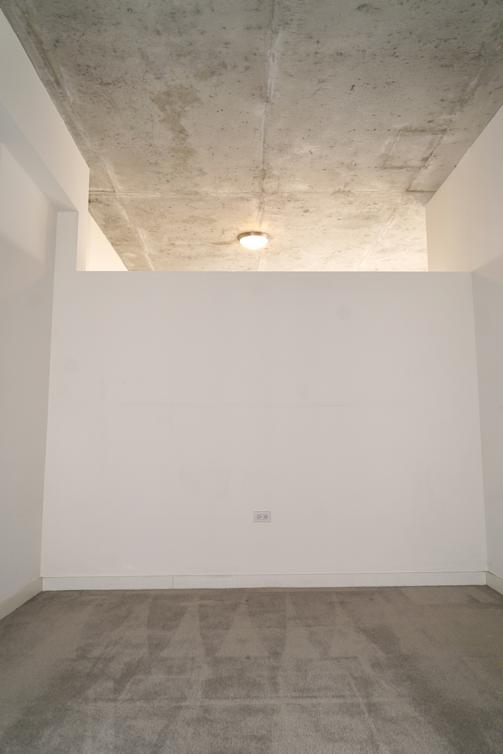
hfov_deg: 49.6
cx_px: 252
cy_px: 377
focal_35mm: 26
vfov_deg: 69.4
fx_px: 544
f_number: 4
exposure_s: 1/60
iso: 400
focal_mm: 26
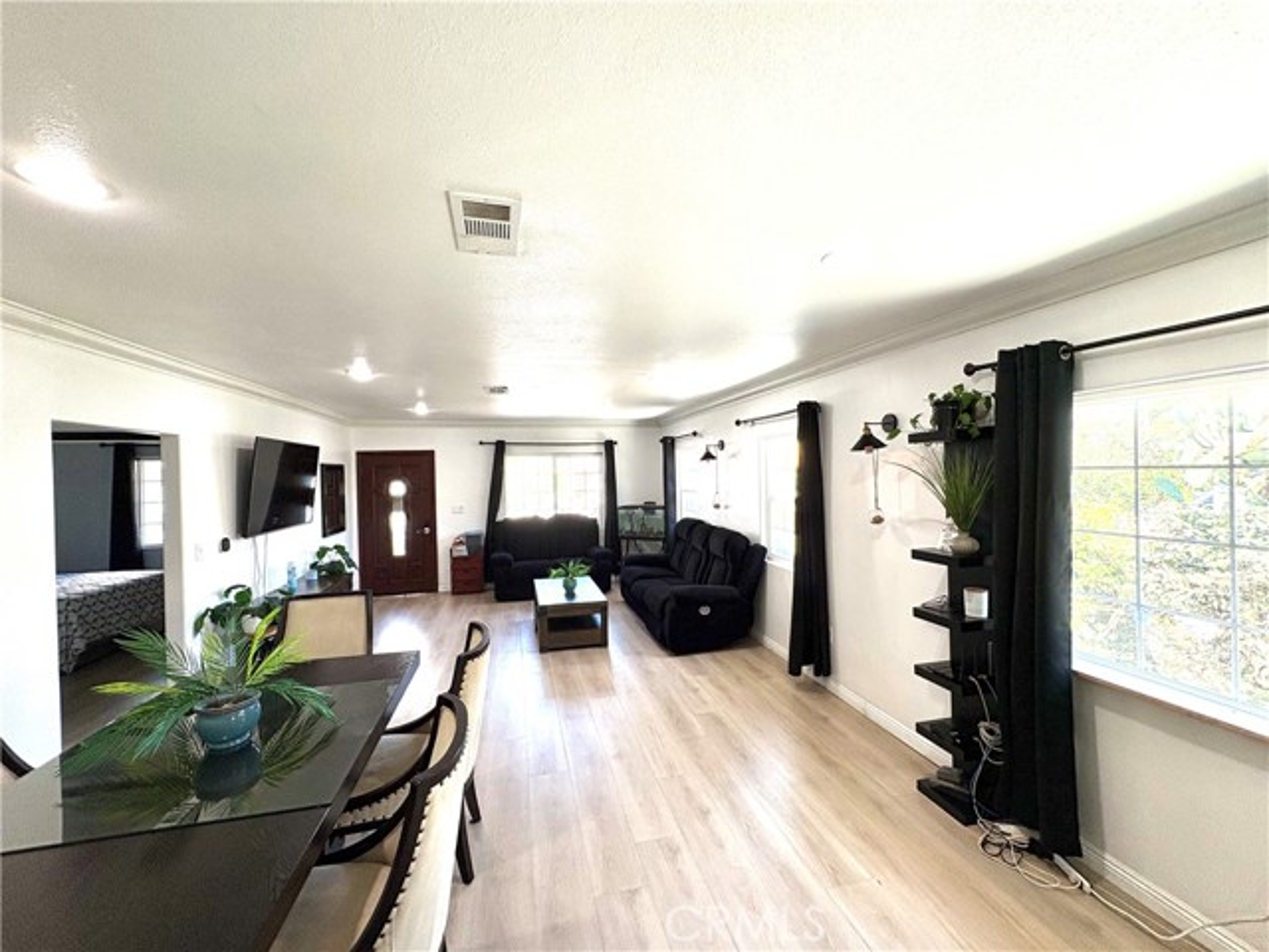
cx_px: 634
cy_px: 476
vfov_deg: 85.7
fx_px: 513
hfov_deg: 102.1
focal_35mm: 14
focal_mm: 2.22
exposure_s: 1/120
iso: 160
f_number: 2.2
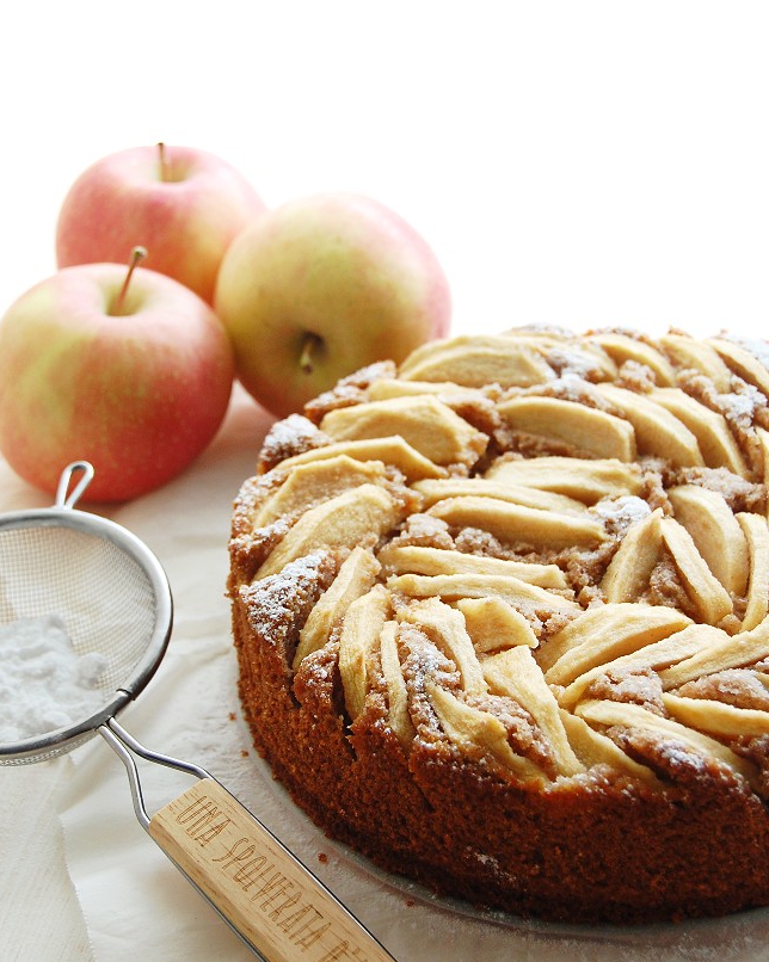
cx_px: 393
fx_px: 2237
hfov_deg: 19.5
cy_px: 457
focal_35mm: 79
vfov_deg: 24.3
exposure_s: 1/60
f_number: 7.1
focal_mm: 45
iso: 400
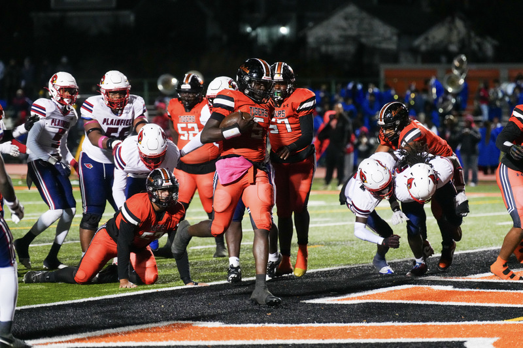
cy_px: 174
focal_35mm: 189
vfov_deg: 7.3
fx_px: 2745
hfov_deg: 10.9
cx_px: 262
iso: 6400
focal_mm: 189
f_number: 4
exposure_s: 1/640
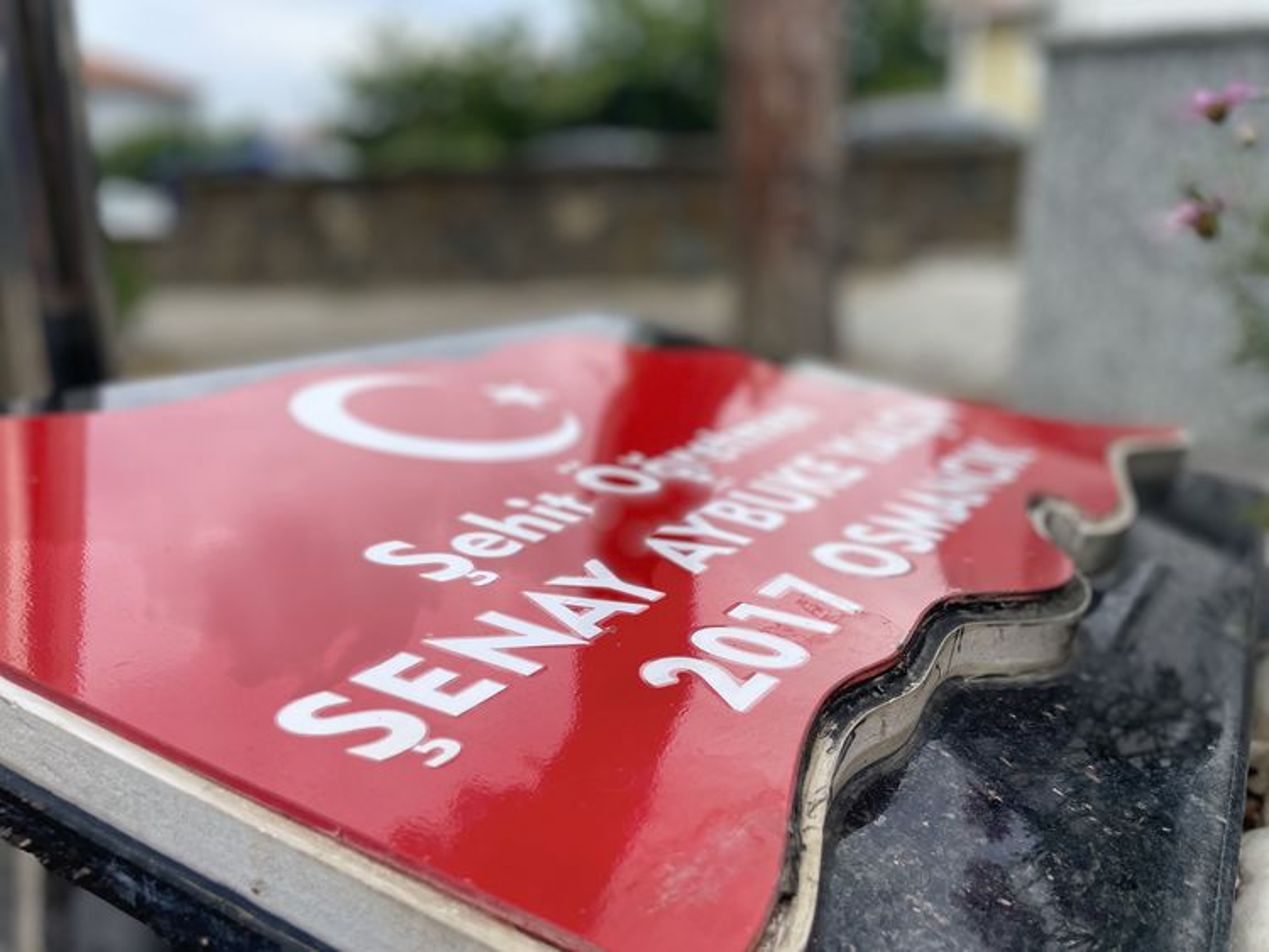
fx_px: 953
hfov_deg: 67.3
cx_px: 634
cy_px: 476
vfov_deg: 53.1
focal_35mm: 26
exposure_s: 1/2398
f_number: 1.6
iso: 50
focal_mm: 4.2
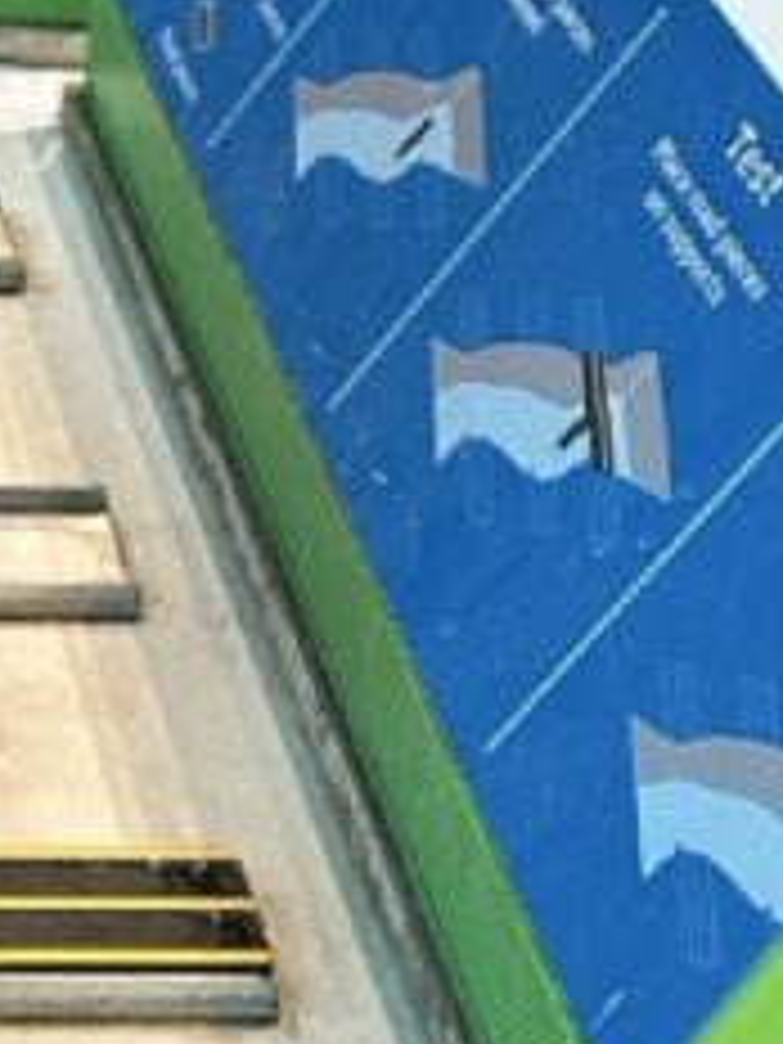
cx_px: -801
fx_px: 3197
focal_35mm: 106
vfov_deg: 17.4
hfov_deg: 12.3
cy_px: -297
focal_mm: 6.86
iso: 200
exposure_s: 1/60
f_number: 1.78
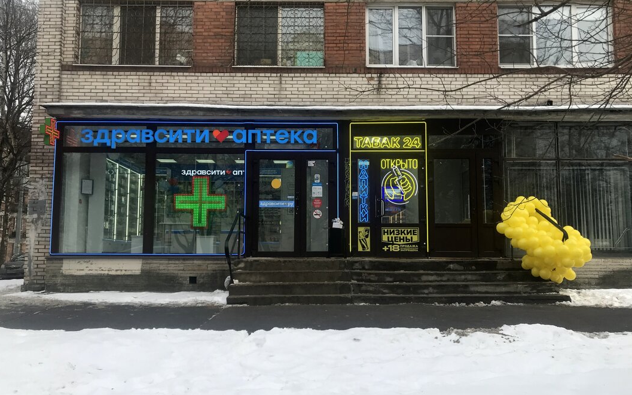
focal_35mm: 30
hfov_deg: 62.9
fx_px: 517
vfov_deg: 41.8
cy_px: 210
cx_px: 316
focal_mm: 3.99
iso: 20
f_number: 1.8
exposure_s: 1/684
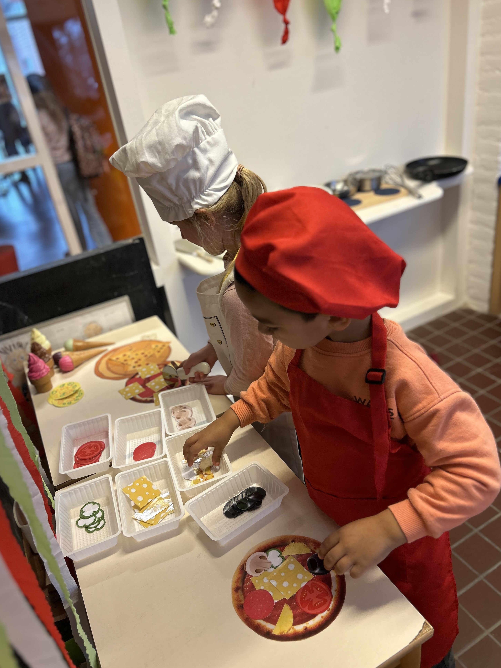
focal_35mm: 27
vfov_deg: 65.3
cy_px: 332
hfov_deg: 51.3
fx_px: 521
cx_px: 244
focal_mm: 5.7
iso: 100
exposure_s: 1/100
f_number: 1.5
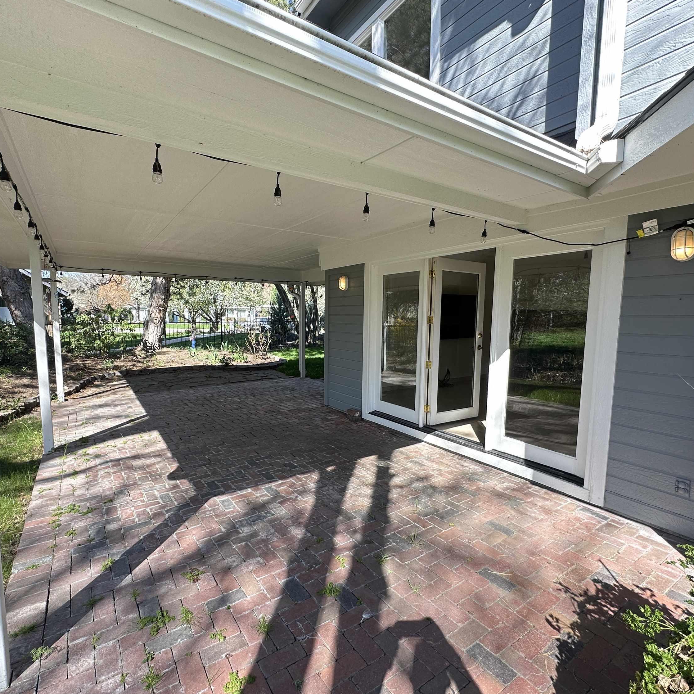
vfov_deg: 84.0
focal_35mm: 17
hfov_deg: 83.9
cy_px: 356
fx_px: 386
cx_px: 335
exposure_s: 1/209
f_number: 2.2
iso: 40
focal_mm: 2.22
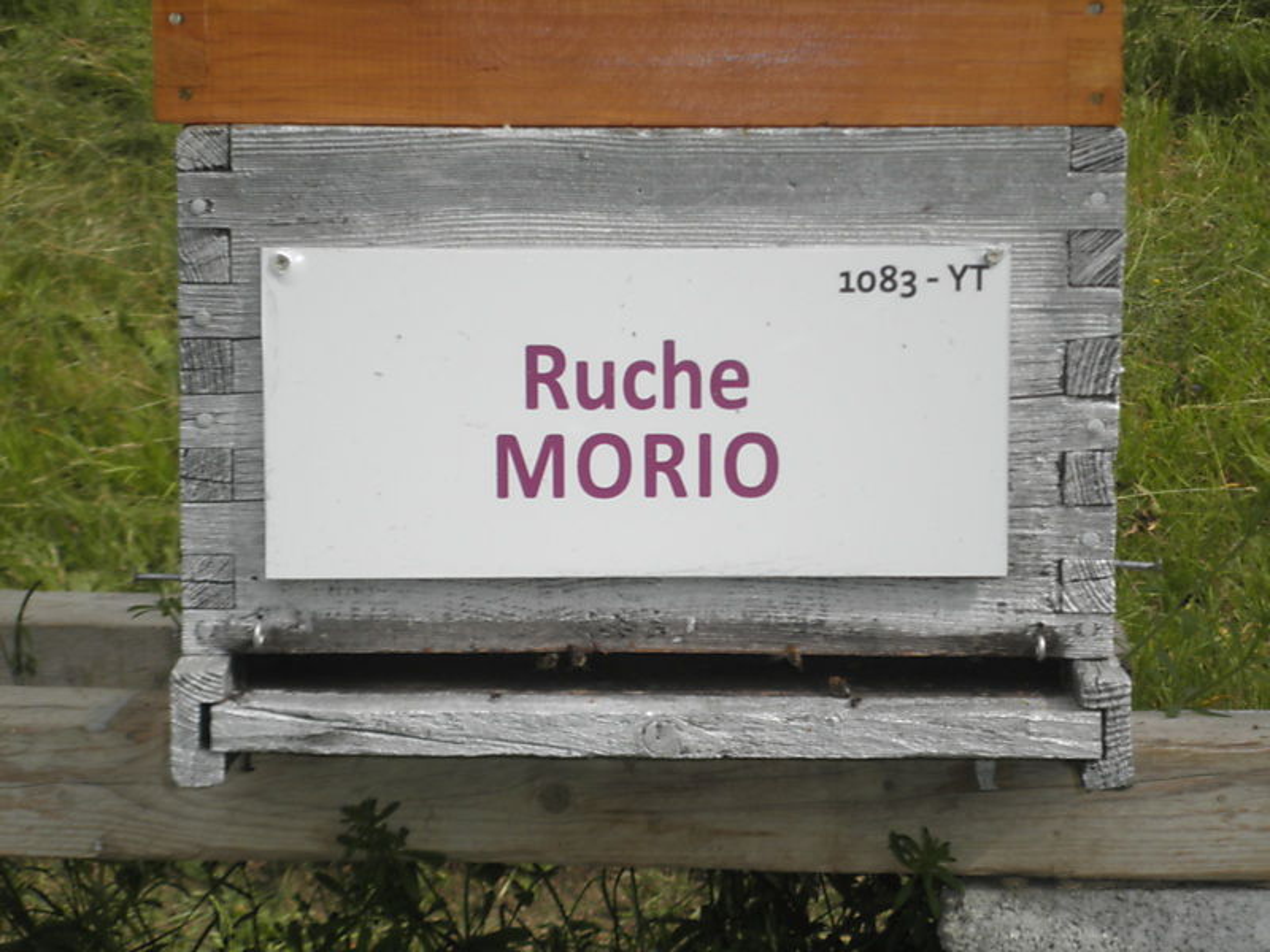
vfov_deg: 13.3
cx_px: 635
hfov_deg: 17.7
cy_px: 476
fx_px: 4072
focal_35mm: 111
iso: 64
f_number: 5.8
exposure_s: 1/320
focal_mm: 19.6
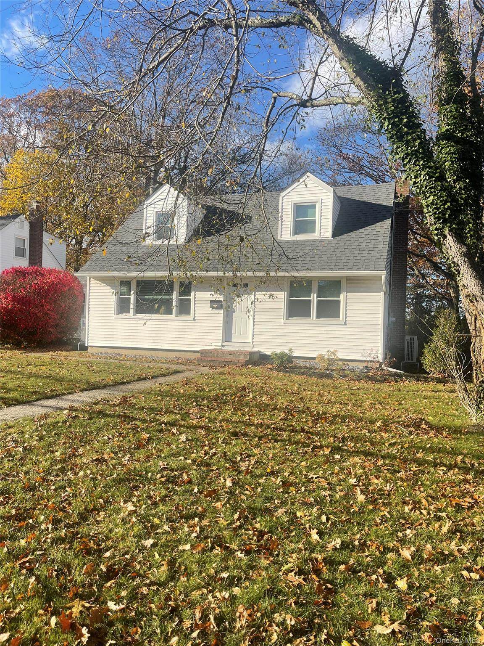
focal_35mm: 25
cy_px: 323
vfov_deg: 69.4
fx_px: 466
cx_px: 242
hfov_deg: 54.9
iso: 32
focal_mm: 5.1
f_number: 1.6
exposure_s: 1/2545
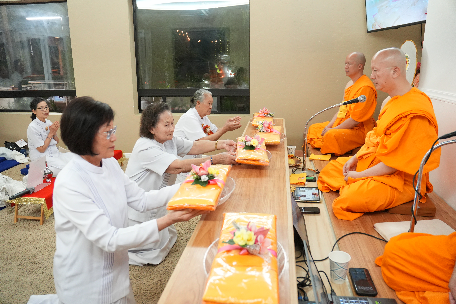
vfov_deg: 50.4
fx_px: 323
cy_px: 152
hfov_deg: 70.4
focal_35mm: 26
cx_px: 228
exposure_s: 1/100
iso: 2500
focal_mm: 17
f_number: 2.8
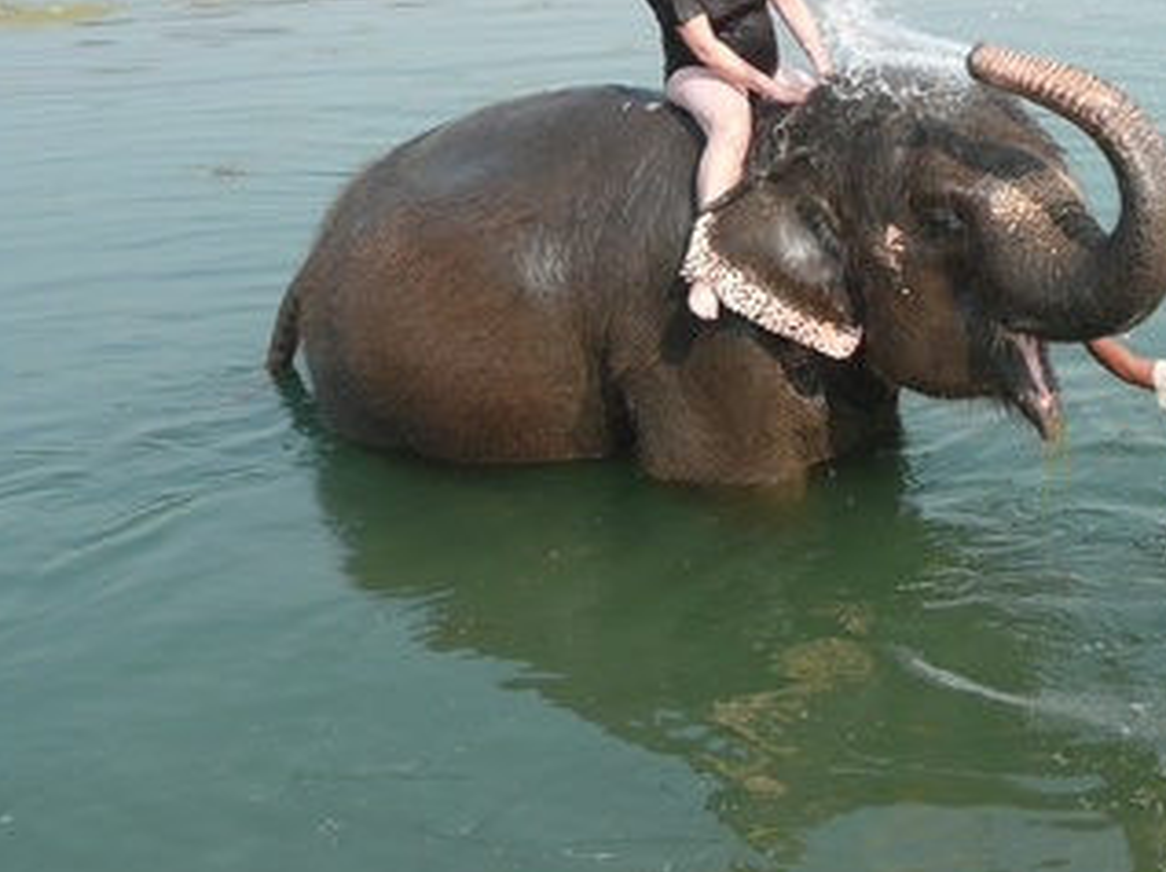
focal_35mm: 68
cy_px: 256
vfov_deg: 21.5
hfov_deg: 27.6
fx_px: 2289
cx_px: 1027
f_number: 3.7
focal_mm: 5.8
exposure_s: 1/400
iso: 100
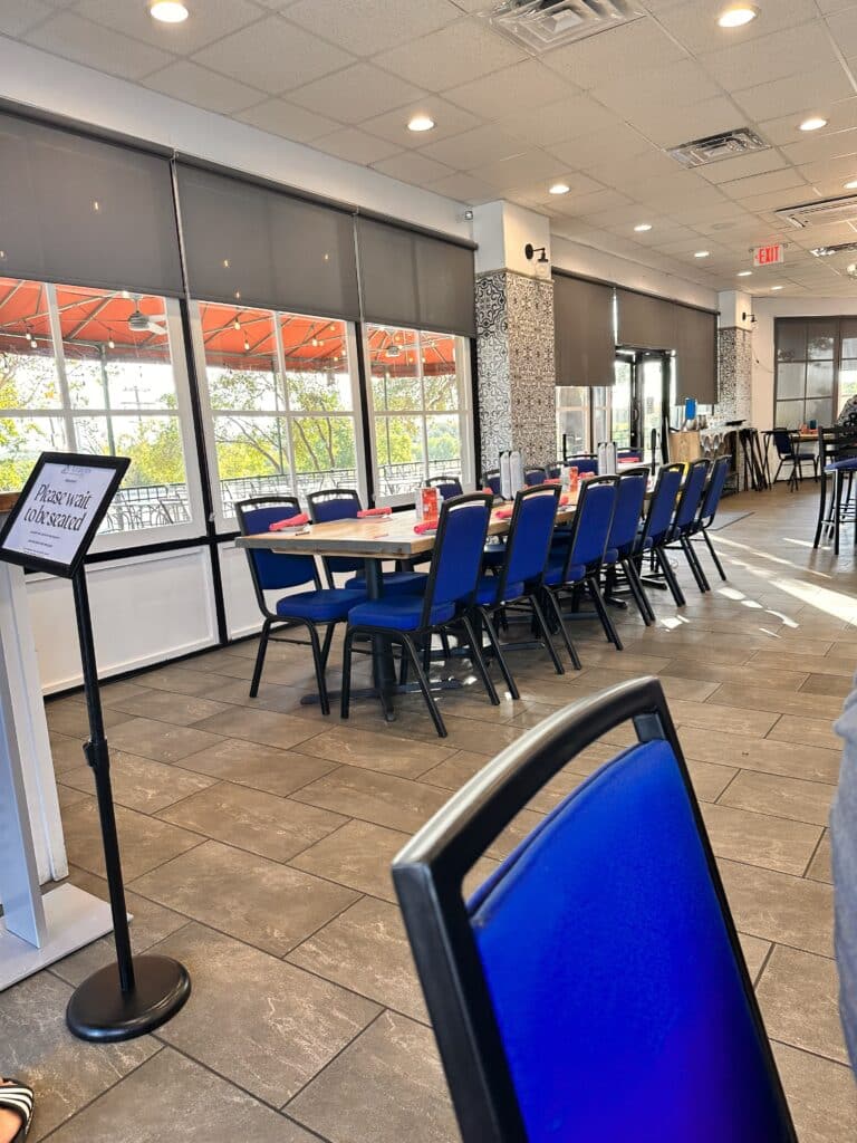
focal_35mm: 24
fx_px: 792
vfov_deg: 71.6
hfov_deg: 56.8
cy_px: 572
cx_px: 428
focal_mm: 6.86
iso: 125
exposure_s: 1/120
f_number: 1.78
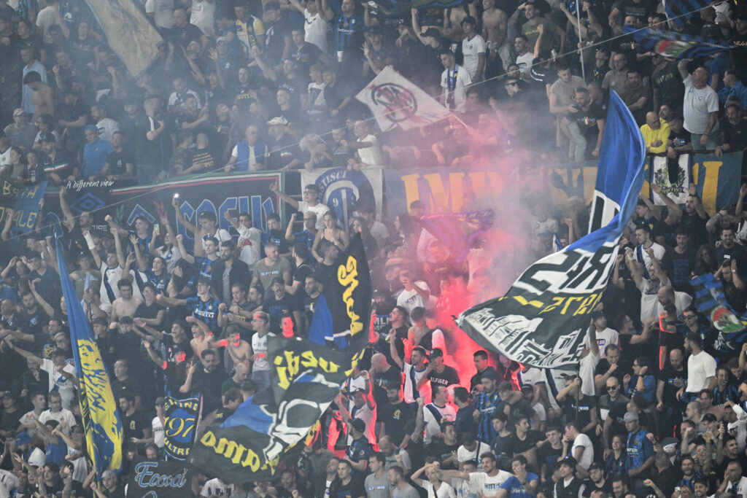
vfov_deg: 2.9
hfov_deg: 4.4
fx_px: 9753
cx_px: 374
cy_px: 249
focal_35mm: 470
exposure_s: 1/125
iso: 3200
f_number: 6
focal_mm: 470
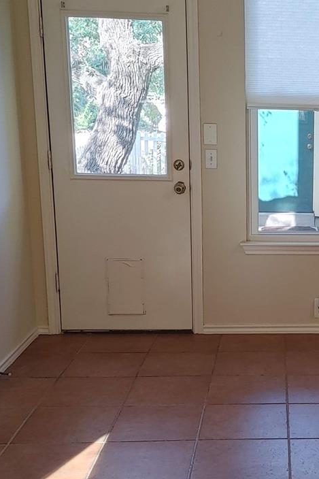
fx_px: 785
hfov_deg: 22.0
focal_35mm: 59
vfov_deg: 33.9
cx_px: 331
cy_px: 272
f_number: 1.8
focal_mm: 4.81
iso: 200
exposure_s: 1/120
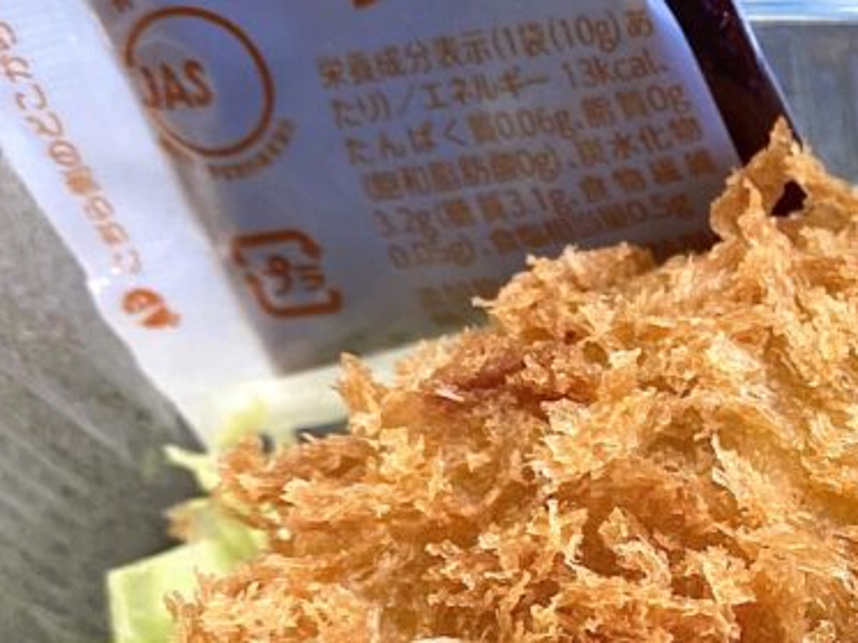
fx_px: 2132
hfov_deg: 20.7
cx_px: 1126
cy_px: 572
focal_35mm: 86
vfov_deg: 16.9
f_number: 1.8
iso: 80
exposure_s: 1/121
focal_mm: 4.25
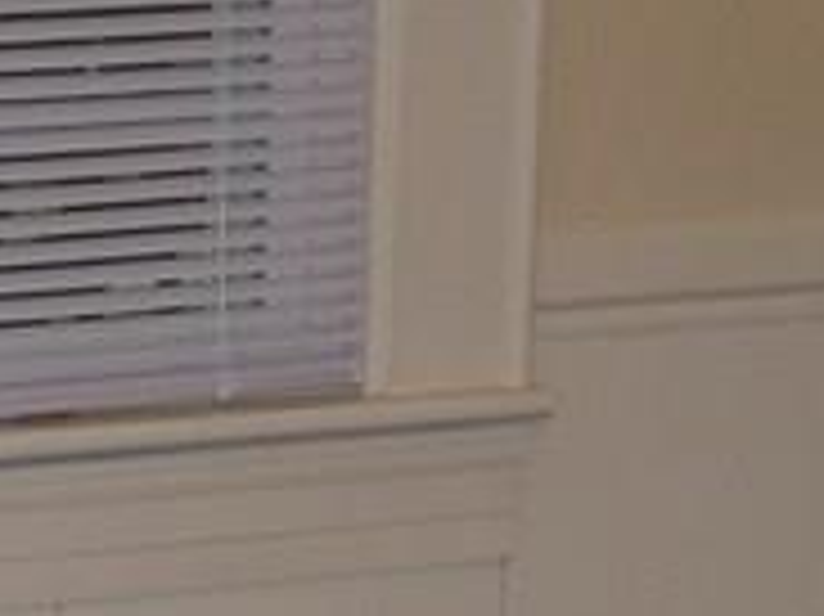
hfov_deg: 9.0
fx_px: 5067
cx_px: -545
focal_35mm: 213
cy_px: 58
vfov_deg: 7.0
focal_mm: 8
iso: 100
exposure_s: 1/60
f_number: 2.8
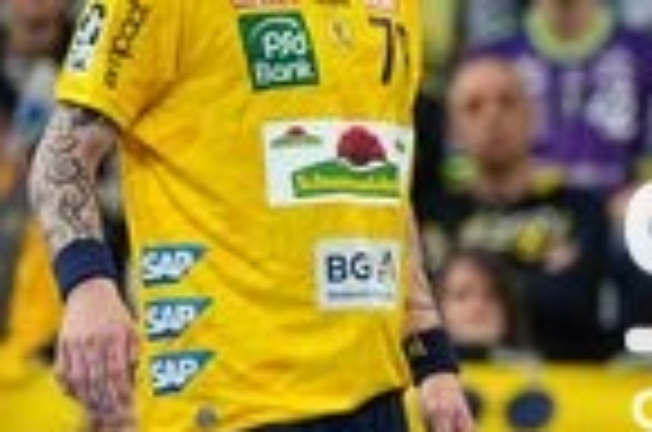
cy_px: 335
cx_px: 1524
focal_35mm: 746
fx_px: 13481
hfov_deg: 2.7
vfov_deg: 1.8
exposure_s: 1/1600
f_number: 1.8
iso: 1000
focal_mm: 135
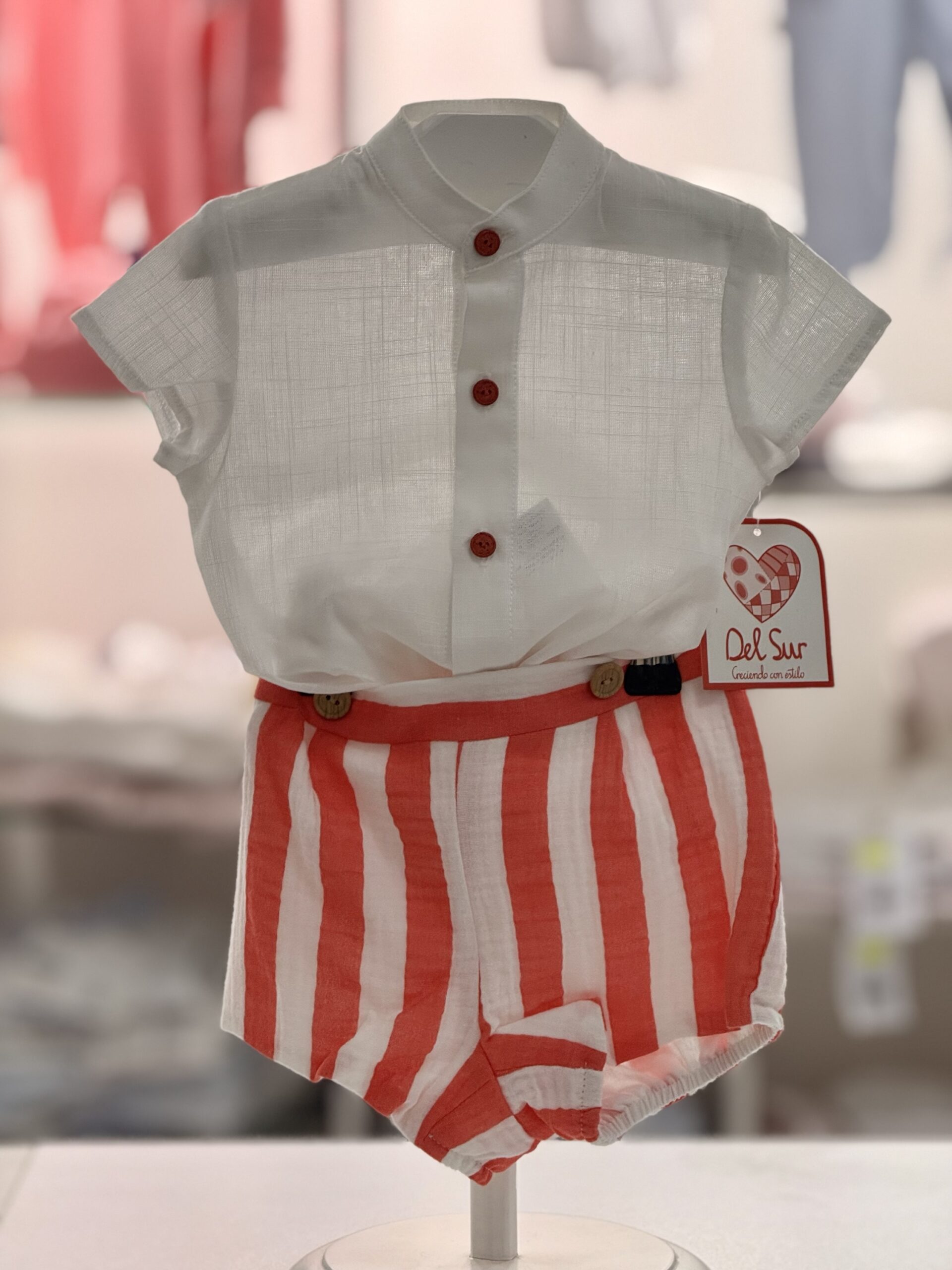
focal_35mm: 120
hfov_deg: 12.3
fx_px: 4400
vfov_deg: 16.4
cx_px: 476
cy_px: 635
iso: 125
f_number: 2.8
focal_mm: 15.66
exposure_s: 1/100
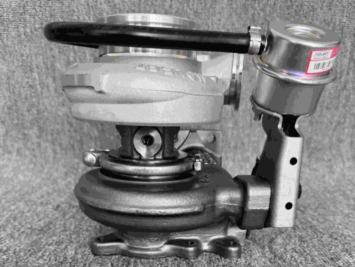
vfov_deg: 56.8
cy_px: 134
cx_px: 178
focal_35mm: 24
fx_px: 246
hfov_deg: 71.6
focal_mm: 6.76
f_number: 1.78
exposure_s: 1/121
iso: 100
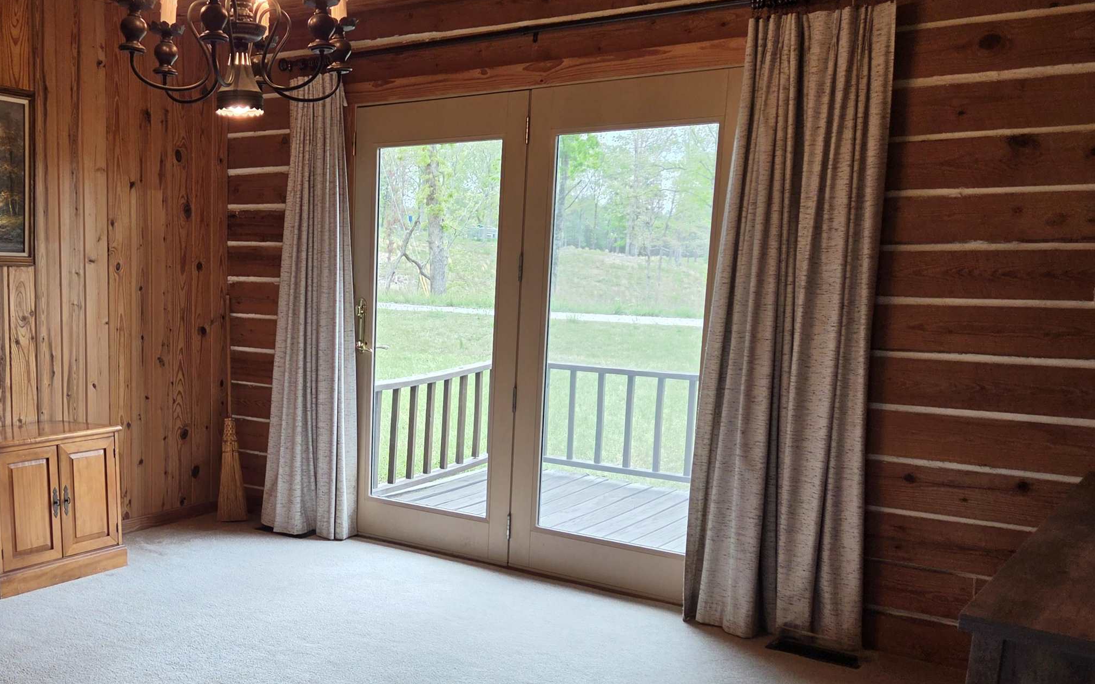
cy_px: 437
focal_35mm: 37
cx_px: 300
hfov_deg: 51.0
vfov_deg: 34.2
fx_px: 1104
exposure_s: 1/120
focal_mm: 5.4
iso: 50
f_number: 1.8
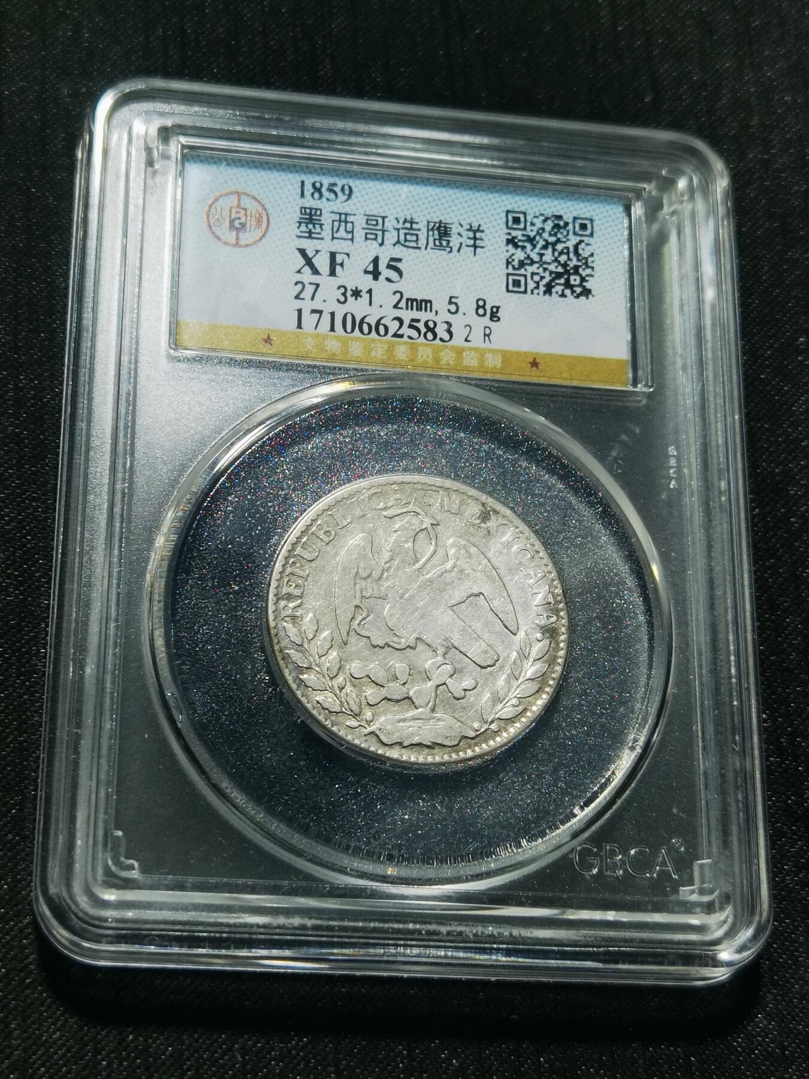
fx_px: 1994
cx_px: 404
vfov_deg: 30.3
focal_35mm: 64
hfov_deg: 22.9
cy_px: 540
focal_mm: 6.67
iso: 80
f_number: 1.9
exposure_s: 1/100
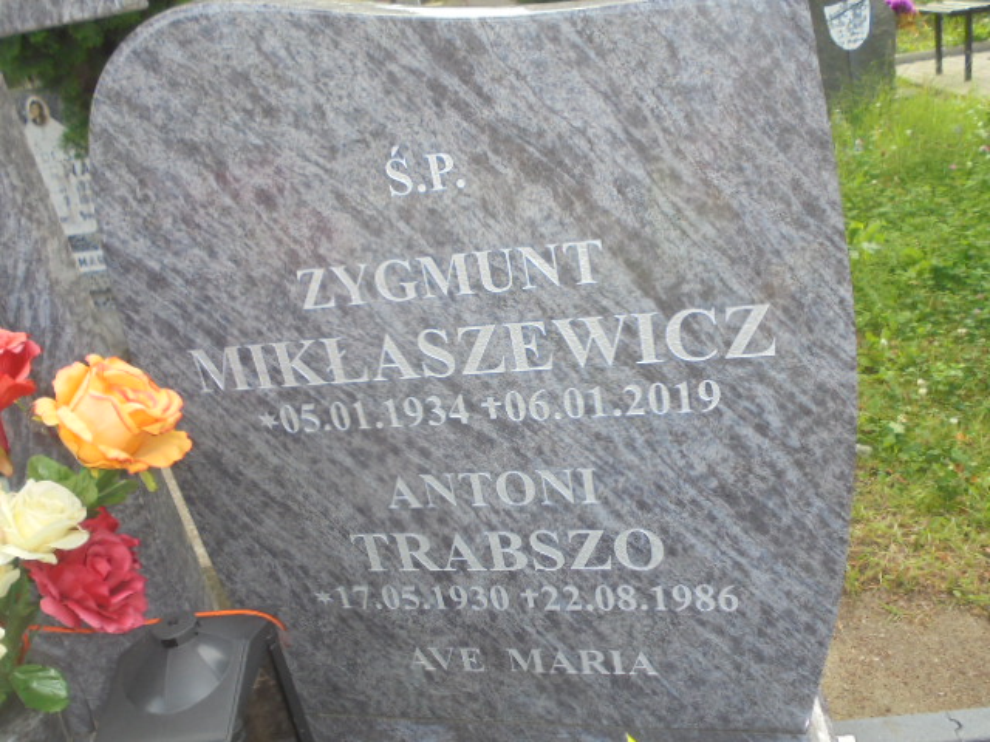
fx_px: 972
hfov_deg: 54.0
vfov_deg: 41.8
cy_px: 371
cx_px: 495
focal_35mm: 34
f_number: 4
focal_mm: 6.1
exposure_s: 1/50
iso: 100
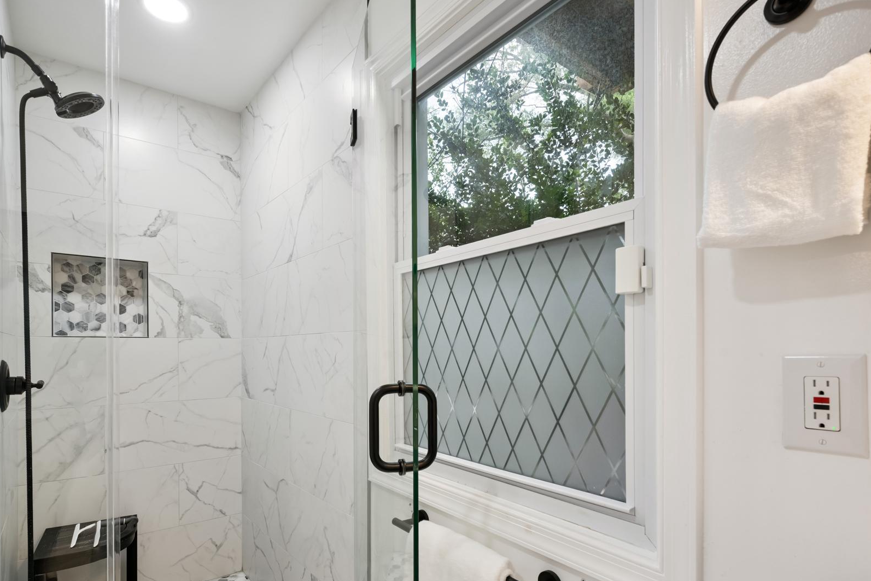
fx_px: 435
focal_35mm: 18
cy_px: 354
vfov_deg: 66.6
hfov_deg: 89.8
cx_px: 395
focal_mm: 14
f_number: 9
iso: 200
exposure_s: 1/10
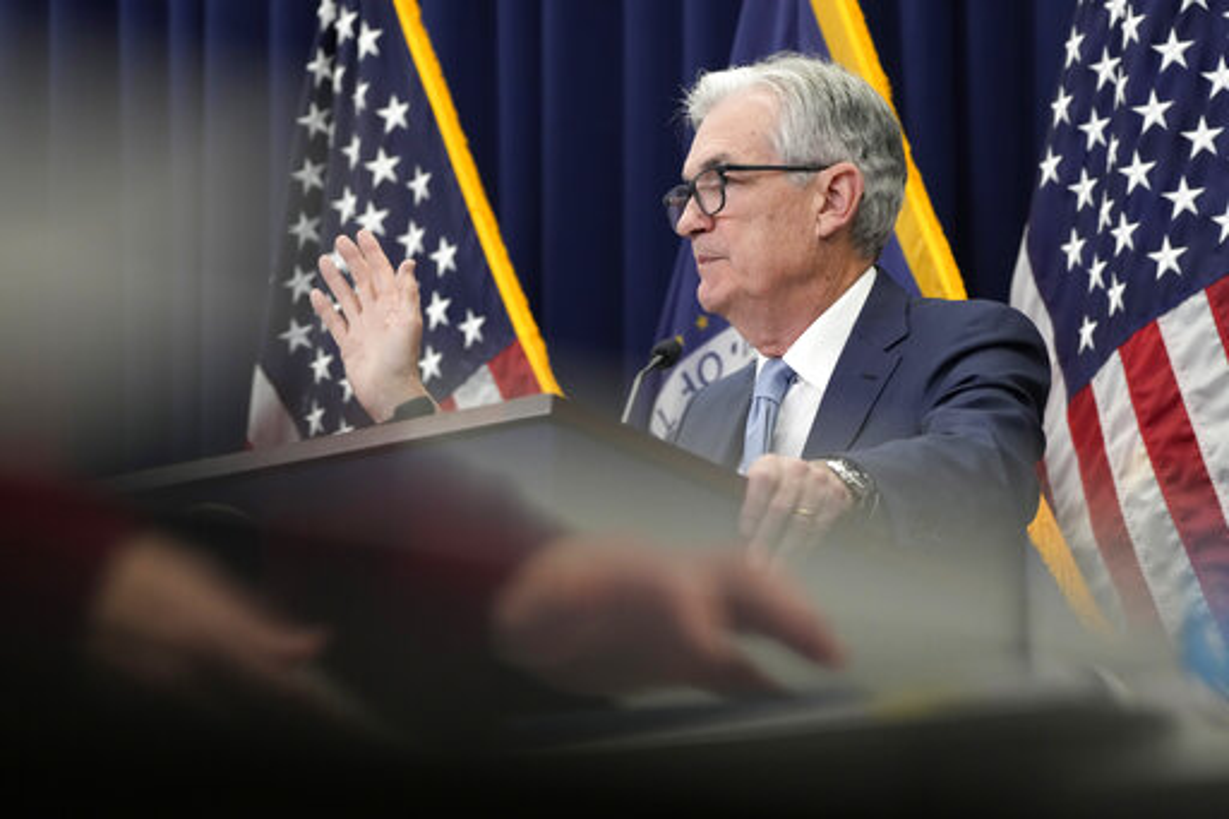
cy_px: 410
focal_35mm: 160
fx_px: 5460
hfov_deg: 12.8
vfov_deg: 8.6
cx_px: 614
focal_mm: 160
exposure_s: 1/500
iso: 3200
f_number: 5
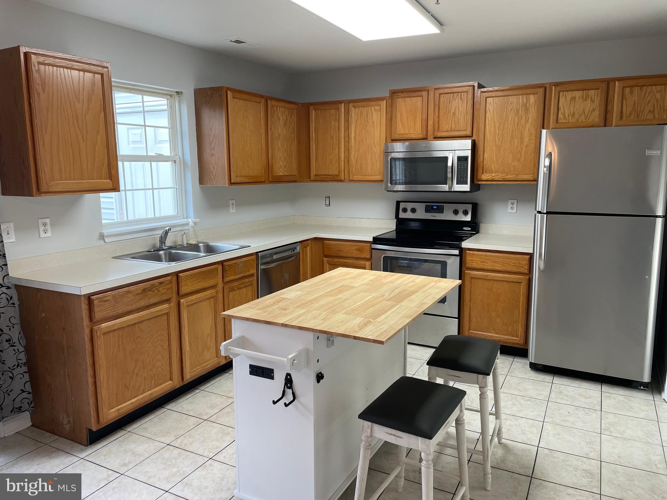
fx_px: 501
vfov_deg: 53.1
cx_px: 334
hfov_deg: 67.3
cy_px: 250
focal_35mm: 26
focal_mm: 4.2
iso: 64
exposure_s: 1/60
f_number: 1.6
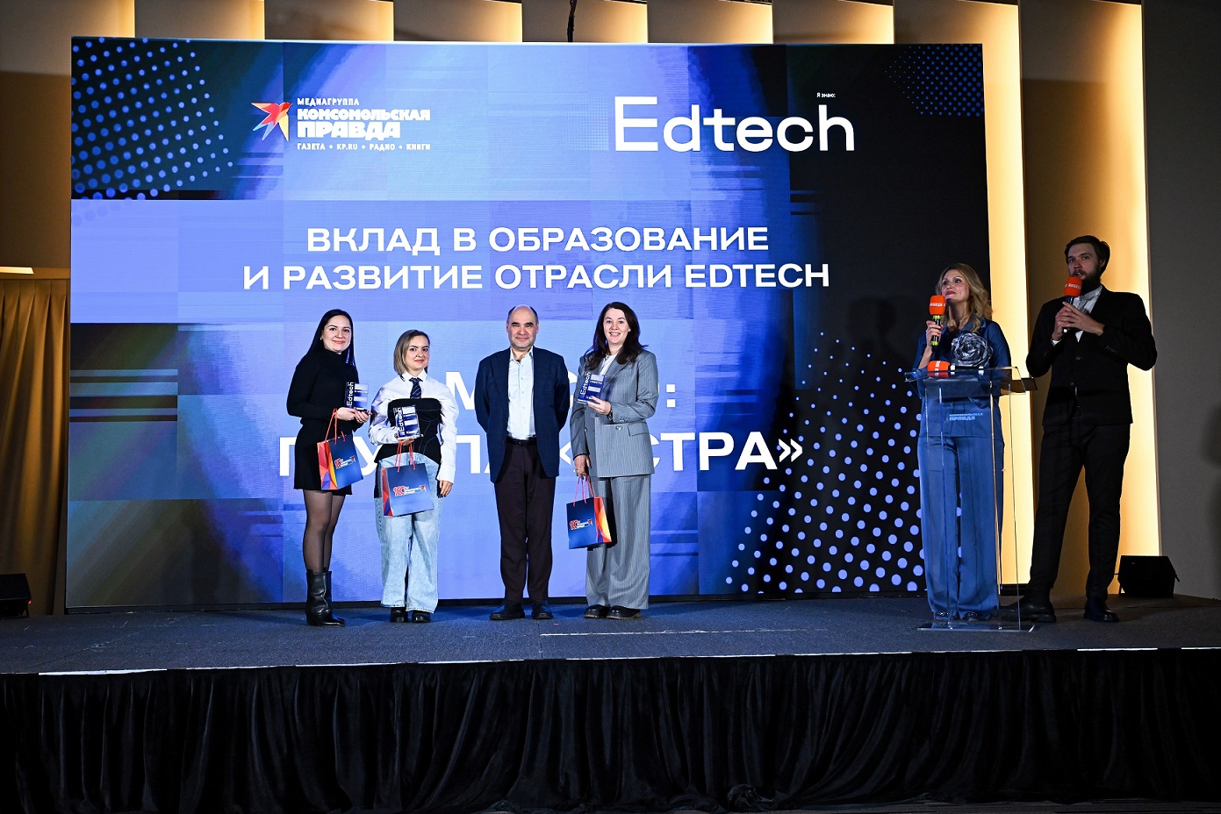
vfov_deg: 34.2
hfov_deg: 49.5
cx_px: 603
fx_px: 1323
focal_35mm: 39
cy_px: 414
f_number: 4
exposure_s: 1/200
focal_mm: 38
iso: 2500
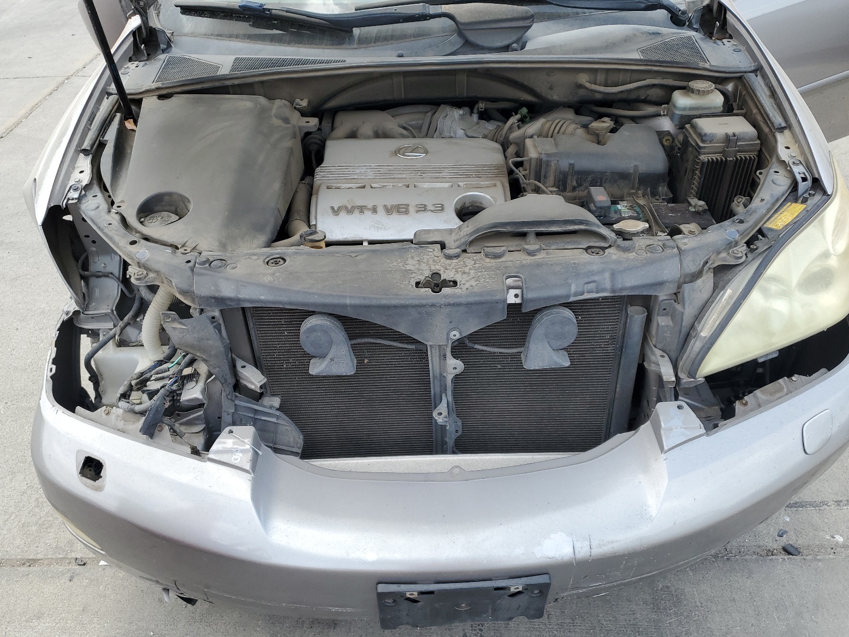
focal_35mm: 27
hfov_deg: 65.3
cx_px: 423
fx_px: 662
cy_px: 316
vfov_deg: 51.4
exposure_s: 1/714
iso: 50
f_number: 1.5
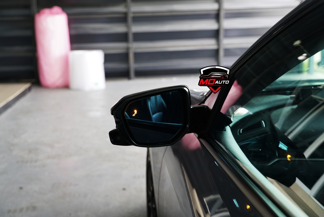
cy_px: 108
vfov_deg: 30.5
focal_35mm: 44
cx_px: 162
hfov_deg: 44.5
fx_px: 396
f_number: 4
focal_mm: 44
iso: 200
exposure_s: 1/60
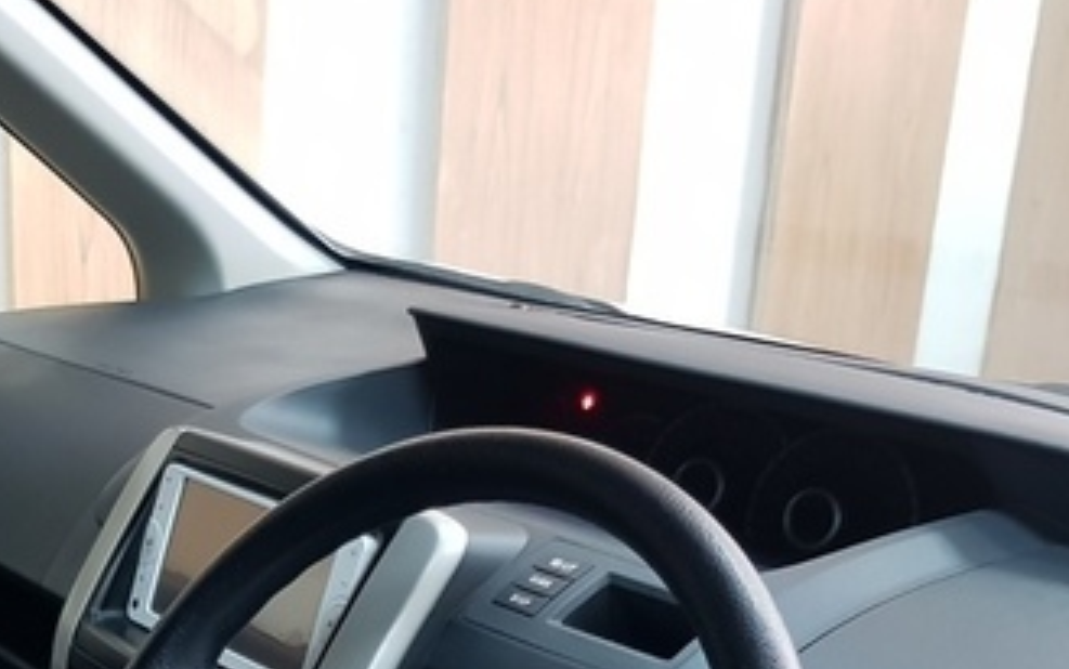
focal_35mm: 67
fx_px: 1953
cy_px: 900
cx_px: 114
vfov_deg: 18.0
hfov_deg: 29.4
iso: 250
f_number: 1.7
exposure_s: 1/25
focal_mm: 4.3
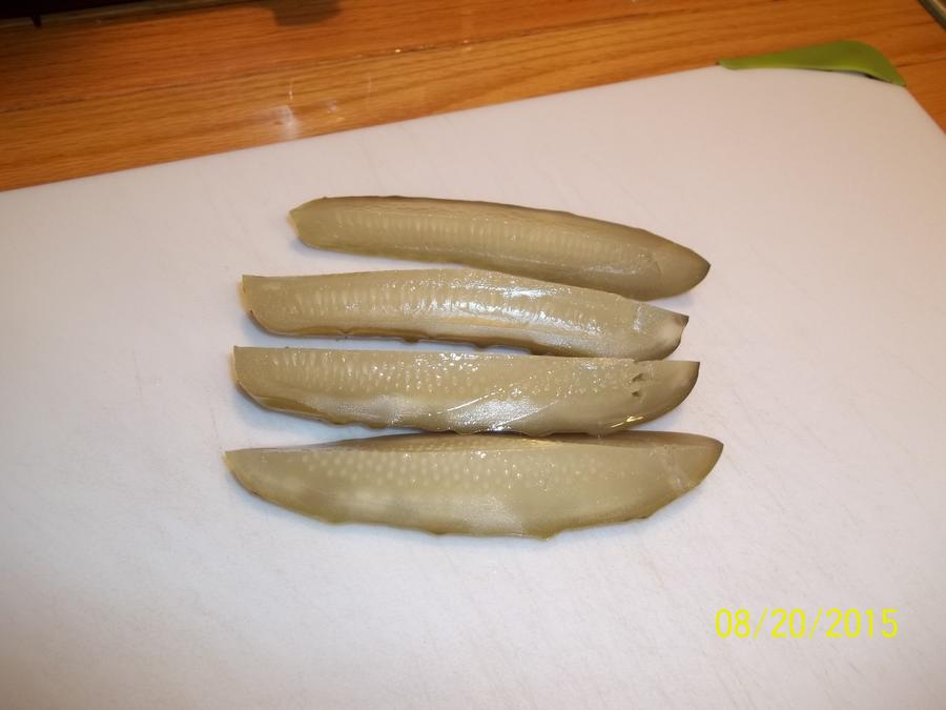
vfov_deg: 44.2
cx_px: 473
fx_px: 875
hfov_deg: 56.8
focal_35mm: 32
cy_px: 355
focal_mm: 5.7
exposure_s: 1/30
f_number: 2.9
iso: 64
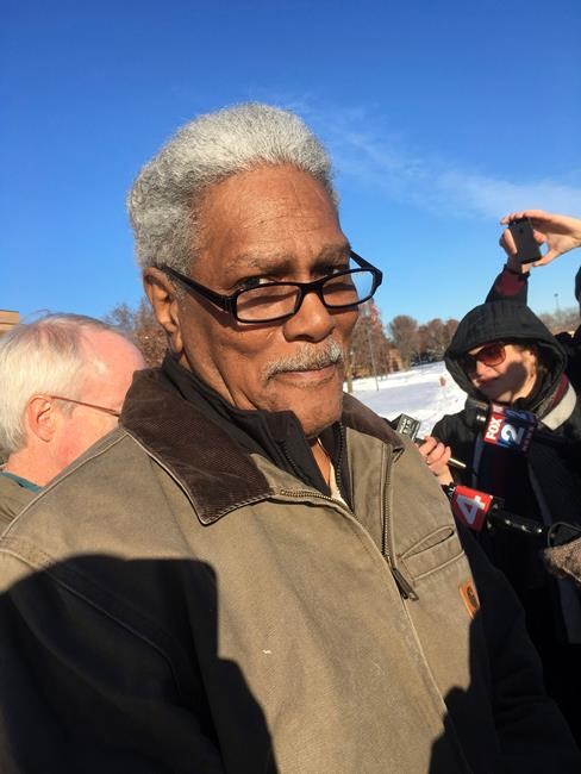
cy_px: 387
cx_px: 290
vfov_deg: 61.6
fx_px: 649
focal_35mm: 29
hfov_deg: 48.3
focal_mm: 4.15
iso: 25
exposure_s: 1/1326
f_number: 2.2
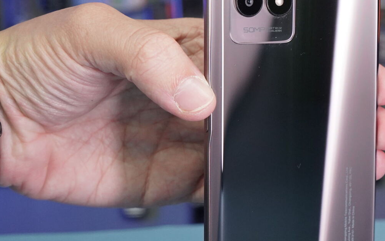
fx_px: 944
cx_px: 292
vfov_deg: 14.5
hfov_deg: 22.8
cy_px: 145
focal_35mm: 90
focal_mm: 46
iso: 2500
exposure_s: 1/160
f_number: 8
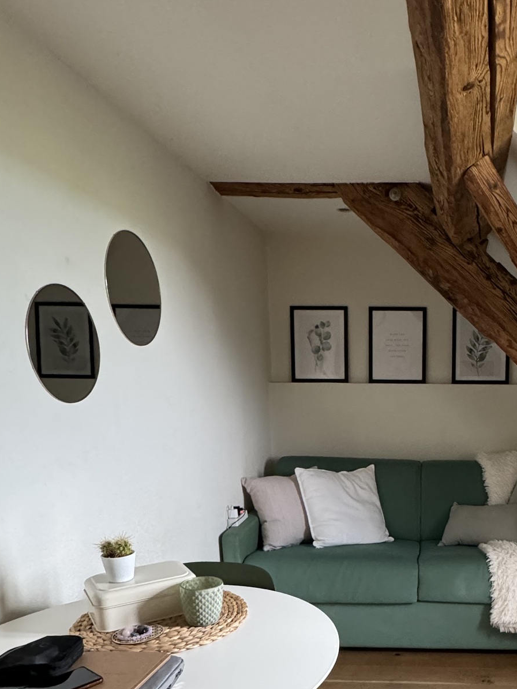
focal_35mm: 30
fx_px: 598
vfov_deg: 57.6
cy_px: 496
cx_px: 426
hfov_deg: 44.2
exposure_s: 1/60
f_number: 2.2
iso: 640
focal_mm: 2.22
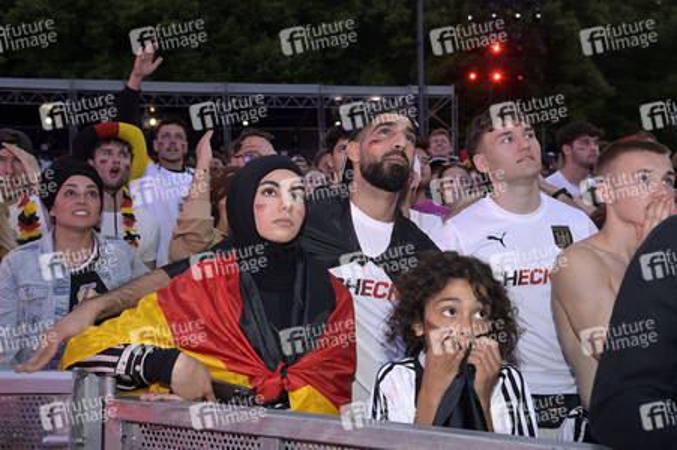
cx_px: 338
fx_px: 827
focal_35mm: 44
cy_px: 225
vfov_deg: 30.5
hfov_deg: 44.5
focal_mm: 44
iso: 1600
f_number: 5.6
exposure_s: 1/200
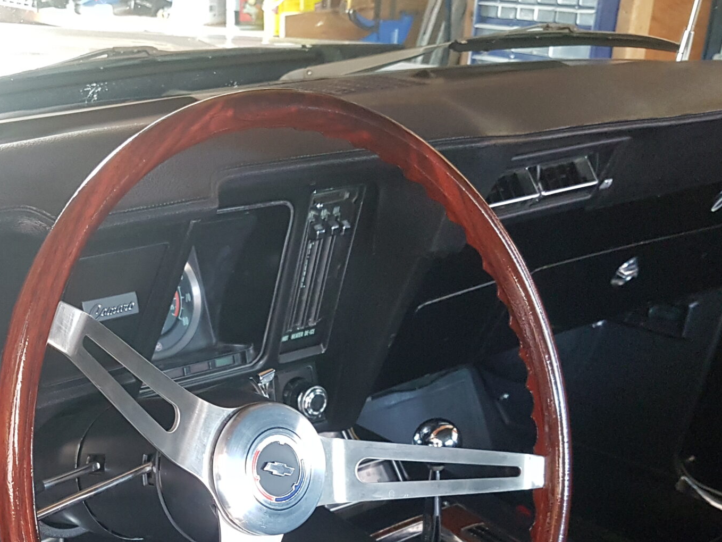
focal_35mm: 49
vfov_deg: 28.5
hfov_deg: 38.5
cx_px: 252
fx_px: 1022
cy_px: 489
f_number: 1.7
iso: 200
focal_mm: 4.2
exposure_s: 1/25
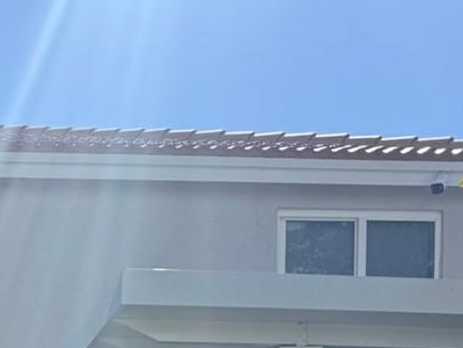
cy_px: 688
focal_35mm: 96
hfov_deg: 19.3
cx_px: -88
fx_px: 1284
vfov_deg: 13.3
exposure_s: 1/2710
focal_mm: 6.76
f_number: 1.78
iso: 80
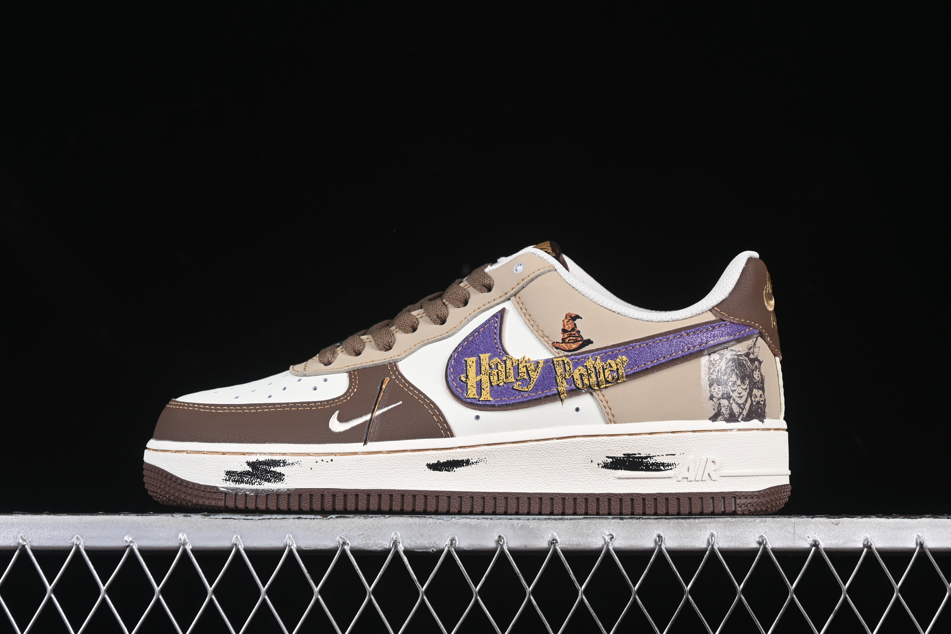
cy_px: 317
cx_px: 476
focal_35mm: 75
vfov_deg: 18.2
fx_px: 1981
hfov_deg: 27.0
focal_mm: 50
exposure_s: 1/80
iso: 160
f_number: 7.1
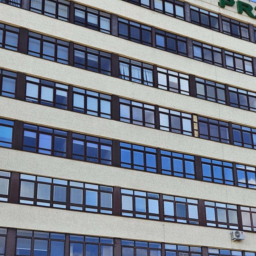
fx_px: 477
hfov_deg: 29.9
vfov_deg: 29.2
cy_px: 212
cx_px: 163
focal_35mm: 57
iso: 25
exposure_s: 1/694
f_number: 1.8
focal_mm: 5.4
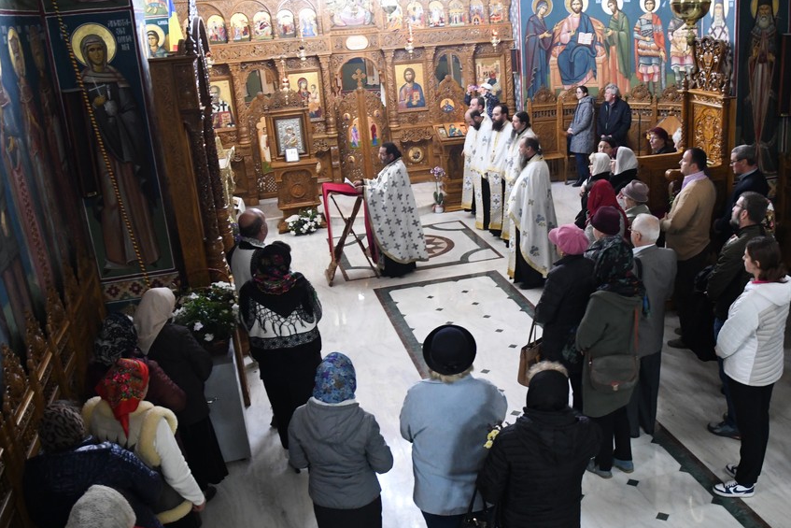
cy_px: 281
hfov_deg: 55.1
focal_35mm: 34
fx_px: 747
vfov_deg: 38.9
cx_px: 500
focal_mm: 16
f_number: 2.8
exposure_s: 1/40
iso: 3200
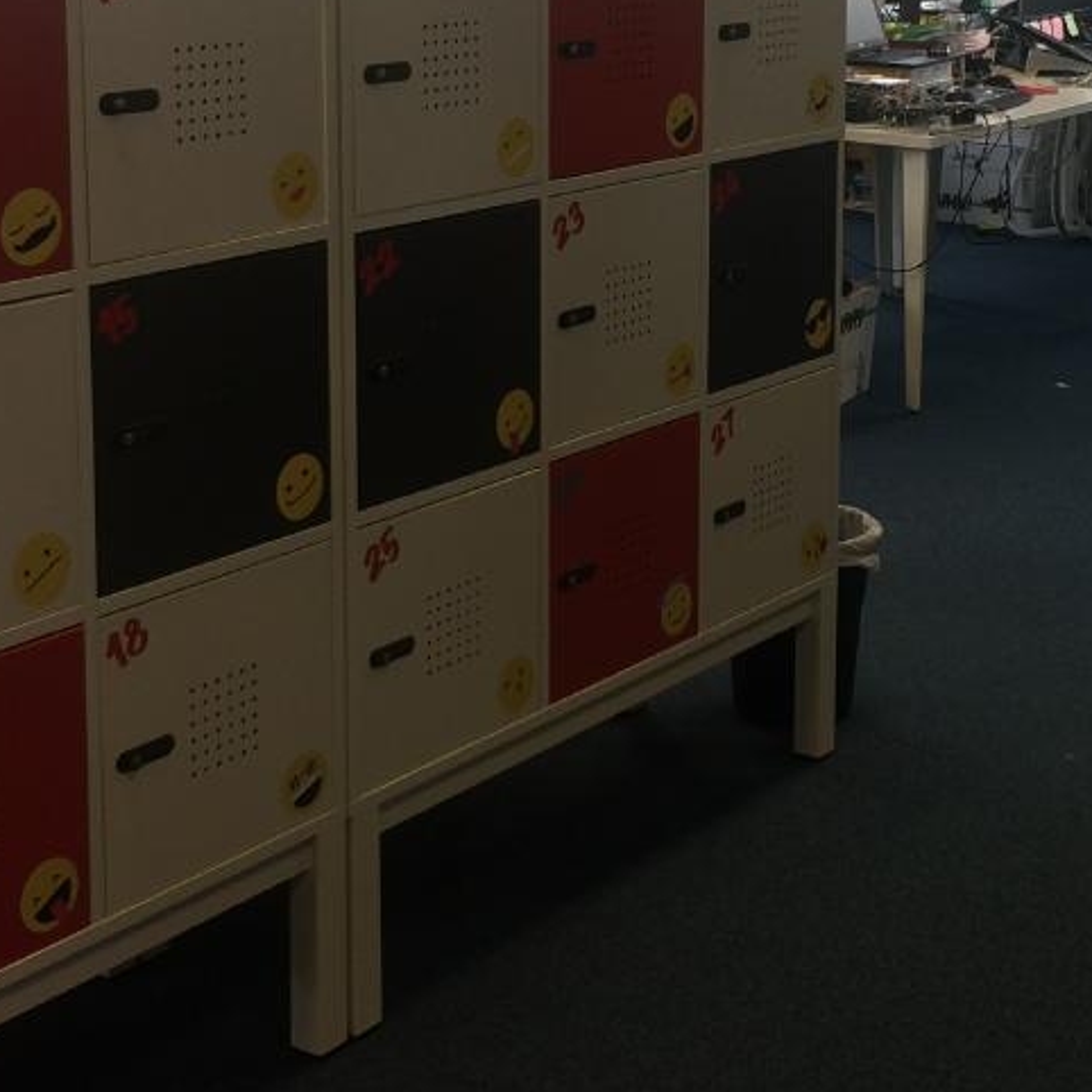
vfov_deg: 25.0
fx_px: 2427
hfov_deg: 25.2
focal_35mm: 68
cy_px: 224
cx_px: 730
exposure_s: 1/100
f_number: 2.2
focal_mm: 4.15
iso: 50
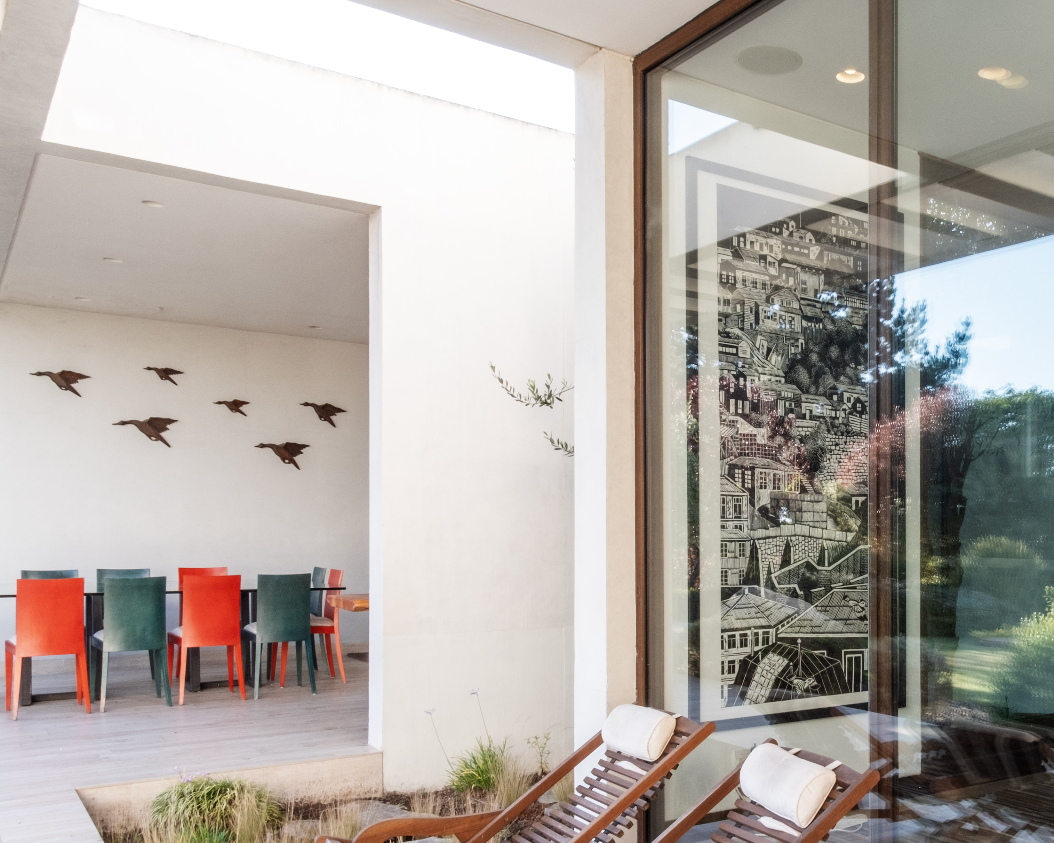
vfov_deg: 45.3
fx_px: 998
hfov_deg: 52.4
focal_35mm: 32
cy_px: 540
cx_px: 829
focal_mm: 12
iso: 200
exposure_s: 1/8
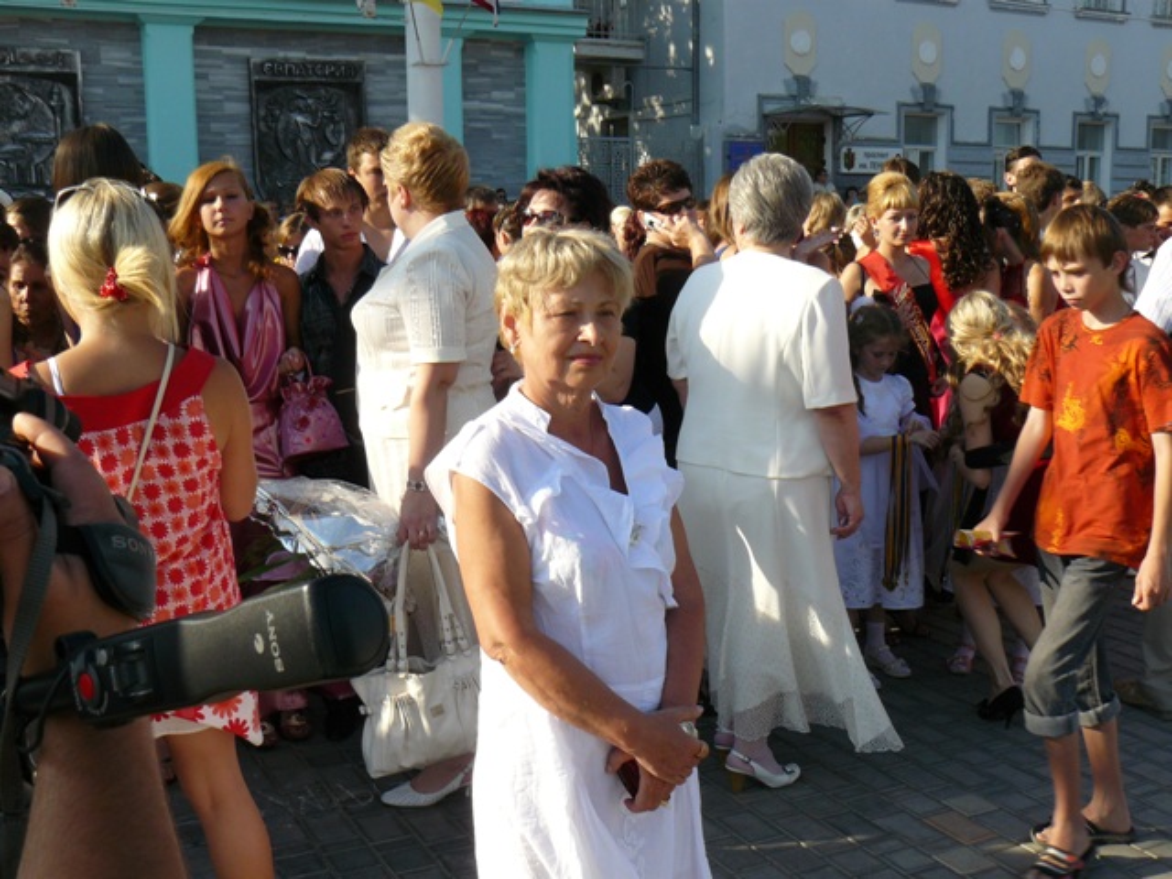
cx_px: 586
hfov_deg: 46.8
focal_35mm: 40
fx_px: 1354
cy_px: 440
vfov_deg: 36.0
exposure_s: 1/250
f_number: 5.6
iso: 100
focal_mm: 6.6
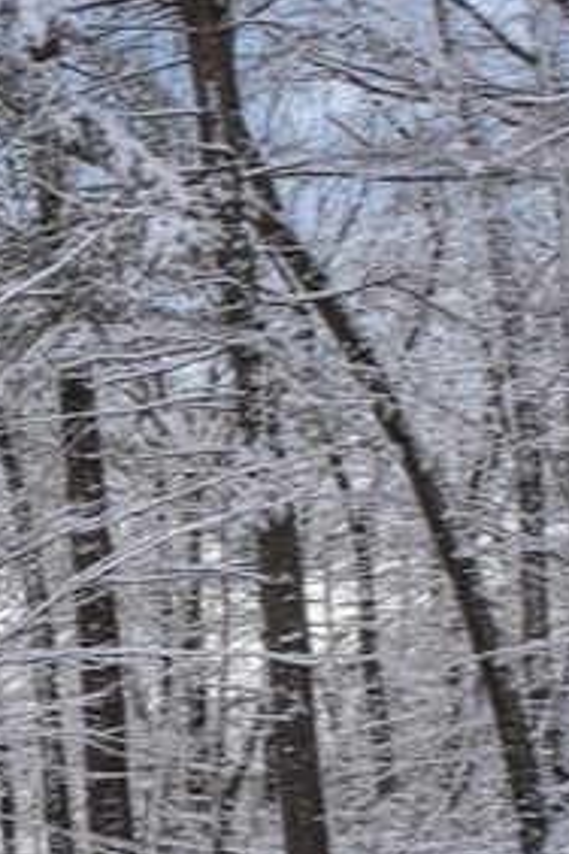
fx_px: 1418
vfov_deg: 30.5
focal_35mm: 60
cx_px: -941
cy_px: 904
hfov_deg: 13.2
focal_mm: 11
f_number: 7.1
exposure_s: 1/4000
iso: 400
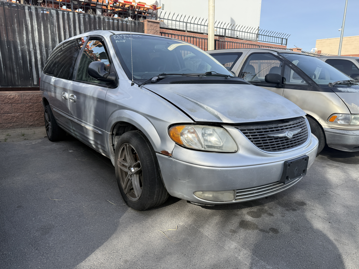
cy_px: 134
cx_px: 180
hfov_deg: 71.6
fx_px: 249
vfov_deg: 56.8
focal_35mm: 24
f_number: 1.78
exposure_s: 1/2000
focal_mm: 6.76
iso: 80
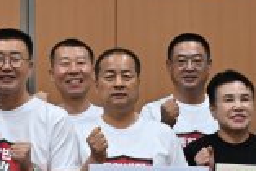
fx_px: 1125
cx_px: 42
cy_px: 50
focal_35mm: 158
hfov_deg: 12.9
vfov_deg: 8.7
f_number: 5
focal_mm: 31
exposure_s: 1/100
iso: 640
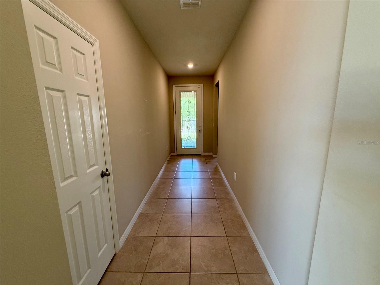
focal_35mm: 14
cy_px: 142
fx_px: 154
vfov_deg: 85.7
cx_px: 190
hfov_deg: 102.1
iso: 250
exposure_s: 1/120
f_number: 2.2
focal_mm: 2.22
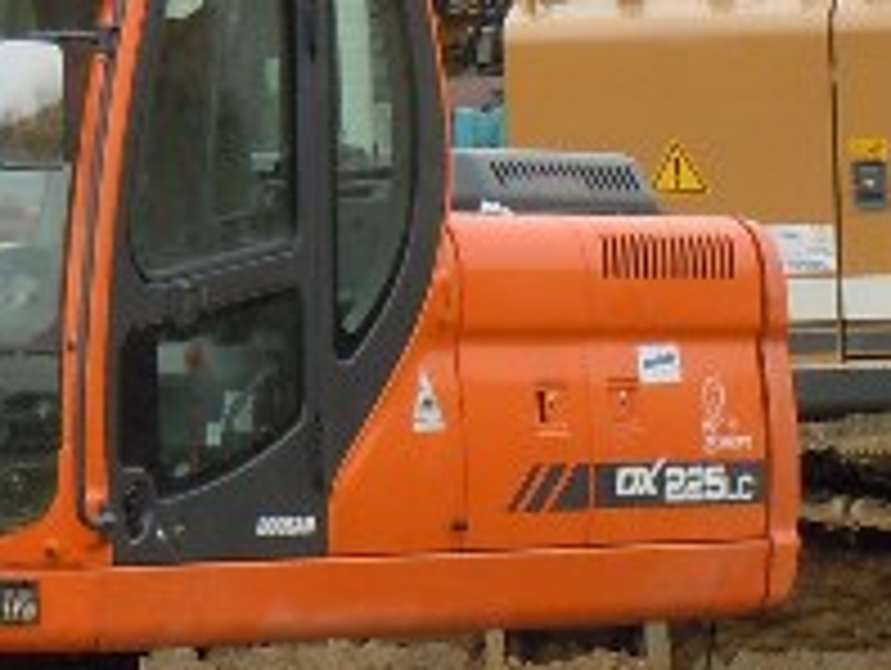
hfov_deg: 4.8
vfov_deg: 3.6
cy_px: 45
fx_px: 10618
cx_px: -680
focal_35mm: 412
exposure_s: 1/200
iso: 100
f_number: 4.5
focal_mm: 18.3
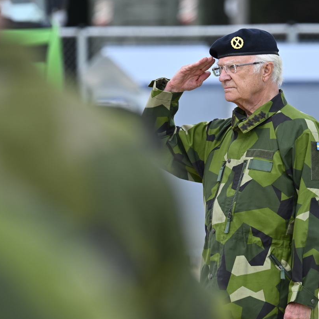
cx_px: 214
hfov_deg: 4.3
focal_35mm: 412
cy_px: 163
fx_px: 4296
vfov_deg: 4.3
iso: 180
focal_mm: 290
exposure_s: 1/500
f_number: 5.3
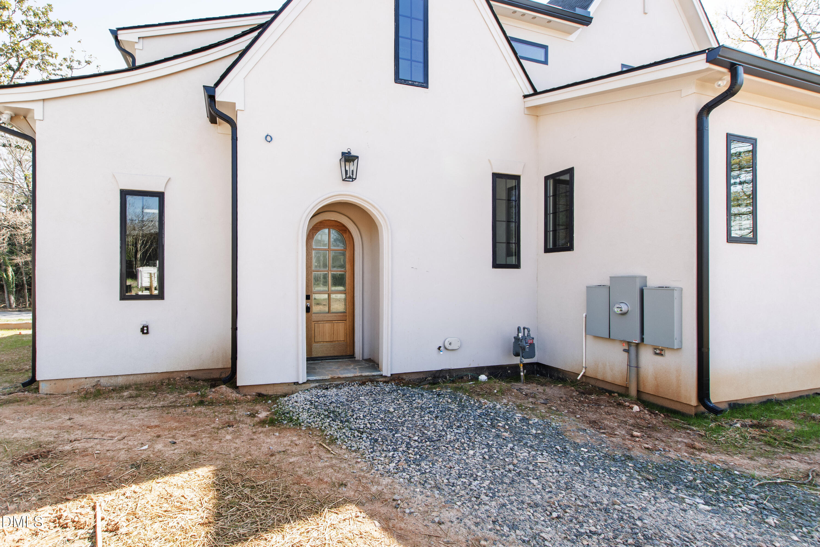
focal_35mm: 15
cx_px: 410
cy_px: 274
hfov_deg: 100.4
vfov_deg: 77.3
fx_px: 342
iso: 200
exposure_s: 1/60
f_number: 8
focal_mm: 10
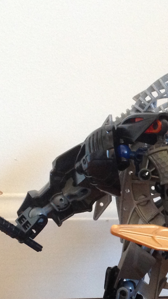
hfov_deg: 14.8
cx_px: 180
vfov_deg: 26.2
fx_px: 634
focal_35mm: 80
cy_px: 227
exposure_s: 1/15
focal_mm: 4.28
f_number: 2.4
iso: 250
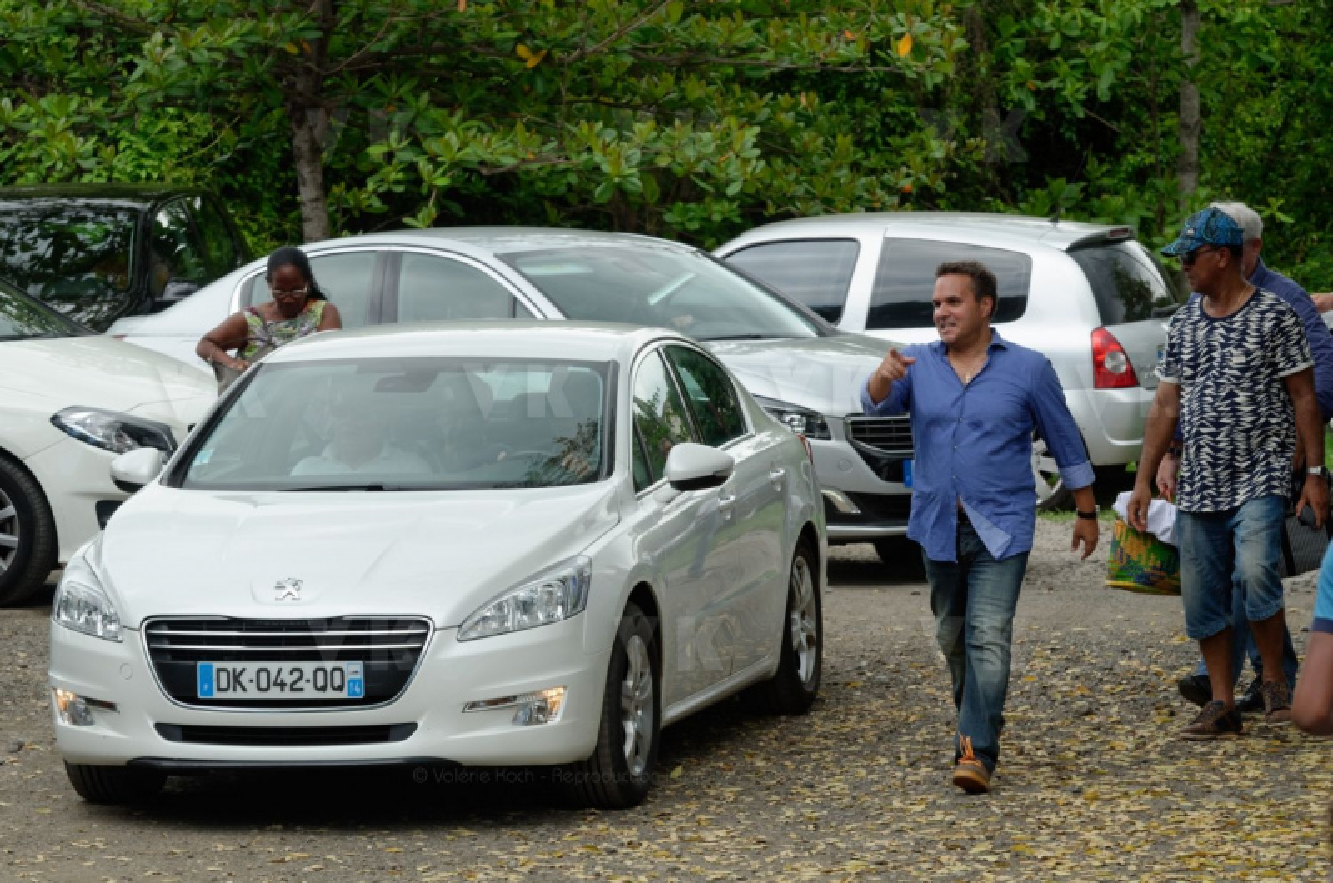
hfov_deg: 9.8
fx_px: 7760
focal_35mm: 210
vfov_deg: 6.5
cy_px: 442
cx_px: 666
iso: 200
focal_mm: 140
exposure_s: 1/160
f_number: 8
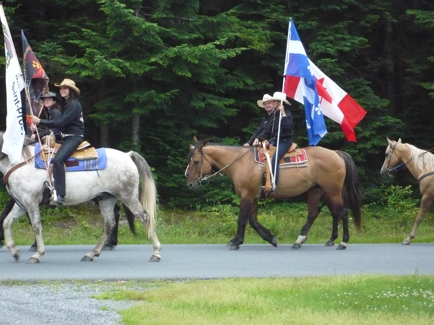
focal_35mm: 105
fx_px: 1316
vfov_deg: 14.1
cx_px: 217
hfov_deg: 18.7
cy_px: 162
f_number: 5
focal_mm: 17.4
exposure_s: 1/125
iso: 500
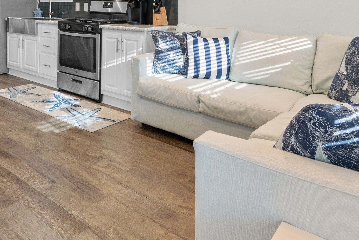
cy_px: 3
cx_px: 87
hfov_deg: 57.1
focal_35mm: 31
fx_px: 309
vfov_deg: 38.0
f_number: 4.5
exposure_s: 1
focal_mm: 10
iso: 100
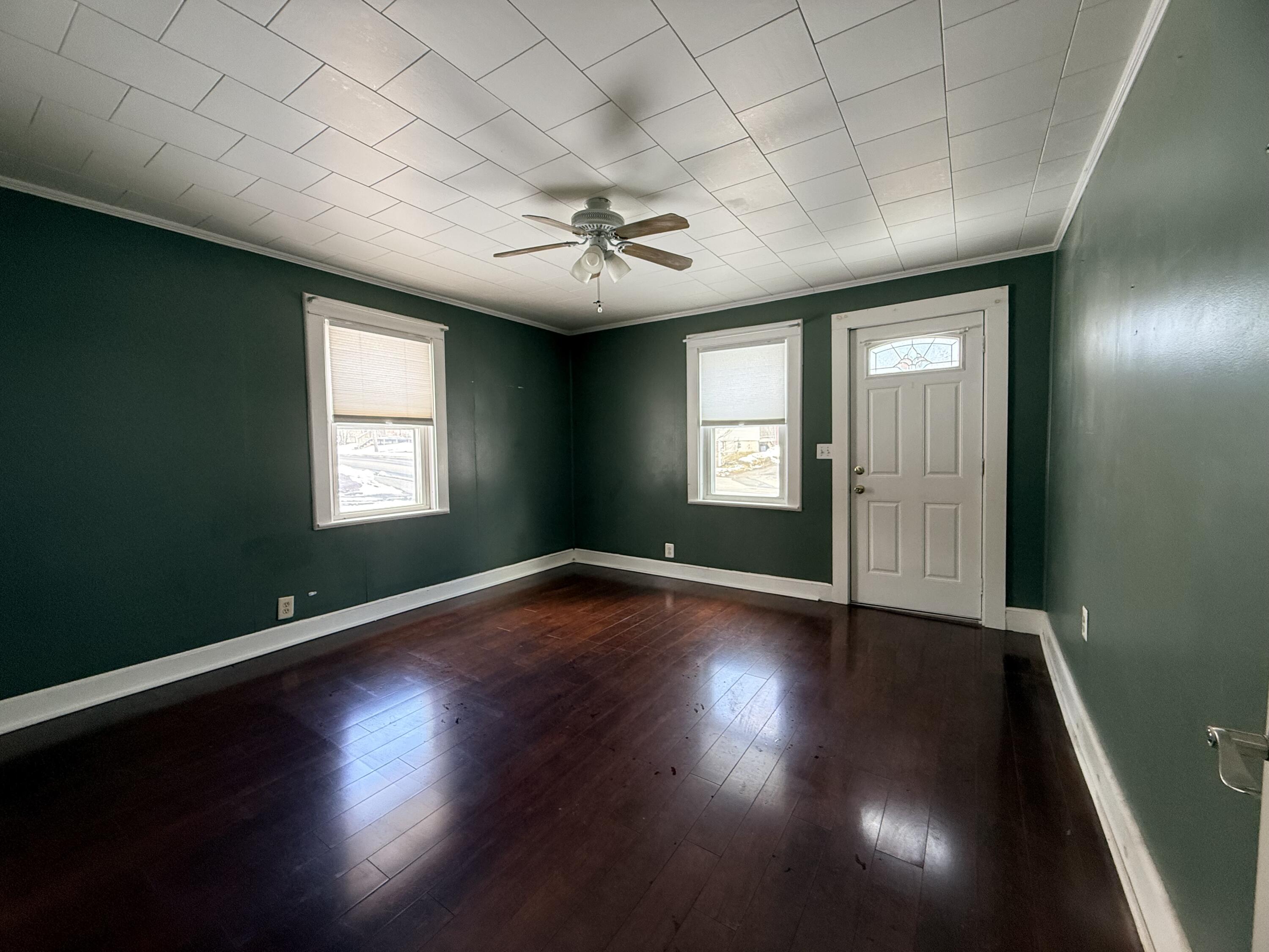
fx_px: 513
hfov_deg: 102.1
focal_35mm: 14
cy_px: 476
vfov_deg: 85.7
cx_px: 634
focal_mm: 2.22
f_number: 2.2
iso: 250
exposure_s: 1/99
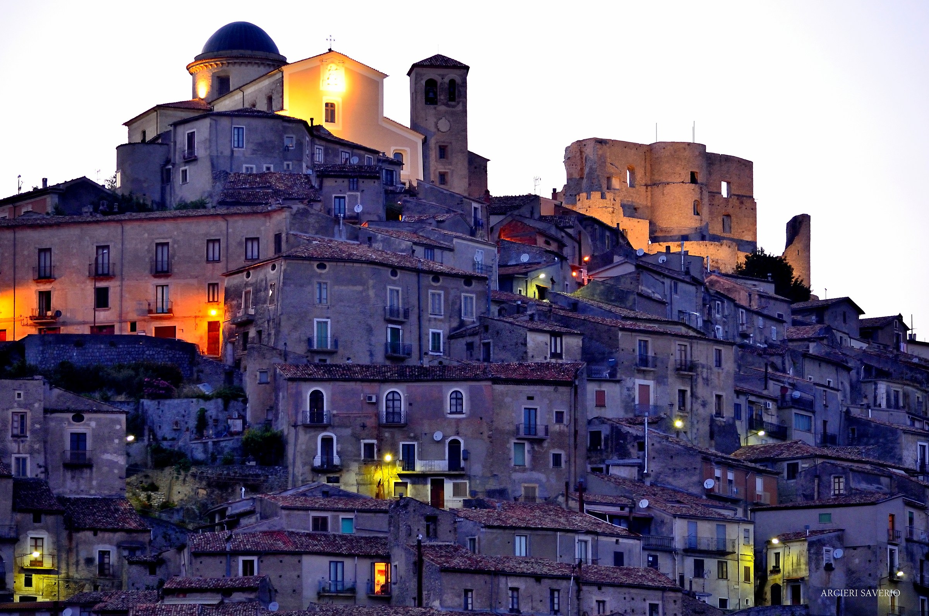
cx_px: 464
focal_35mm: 202
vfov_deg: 6.8
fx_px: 5215
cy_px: 308
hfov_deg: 10.2
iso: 800
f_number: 5.6
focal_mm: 135
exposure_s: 1/6
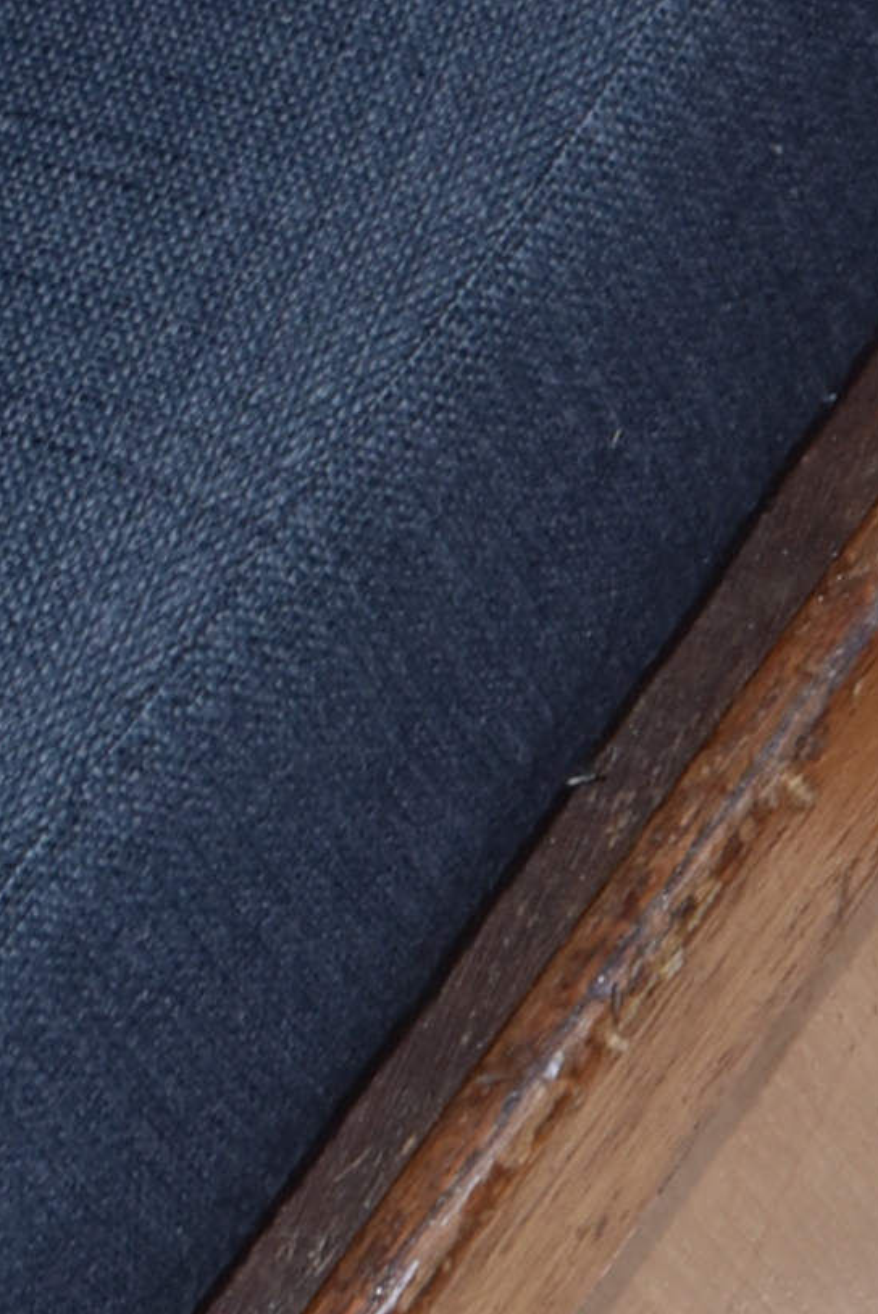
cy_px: 1170
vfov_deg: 16.3
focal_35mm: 124
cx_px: 1937
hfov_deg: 10.0
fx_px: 4528
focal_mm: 18
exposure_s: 1/125
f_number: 5.6
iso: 200
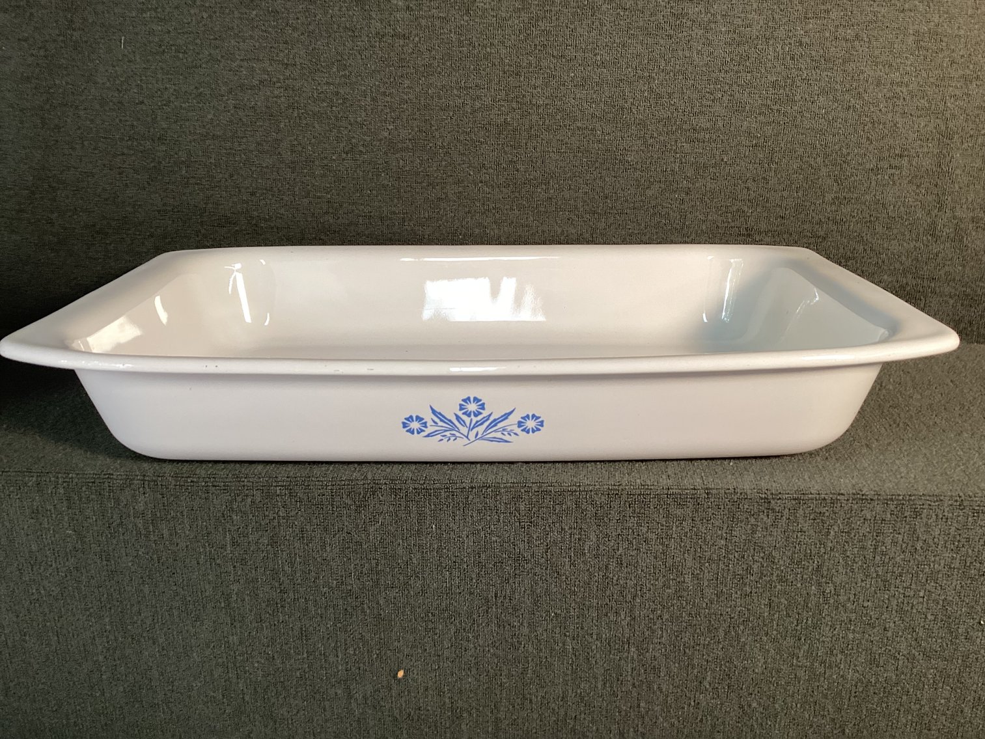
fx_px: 882
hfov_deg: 58.3
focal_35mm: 31
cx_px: 492
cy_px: 370
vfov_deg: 45.4
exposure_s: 1/60
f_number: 2.4
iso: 100
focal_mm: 3.3
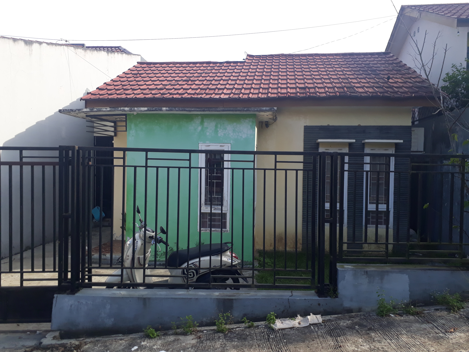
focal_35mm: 27
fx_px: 366
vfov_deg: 51.4
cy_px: 176
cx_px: 234
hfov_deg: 65.3
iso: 40
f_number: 1.9
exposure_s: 1/495
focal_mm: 3.6
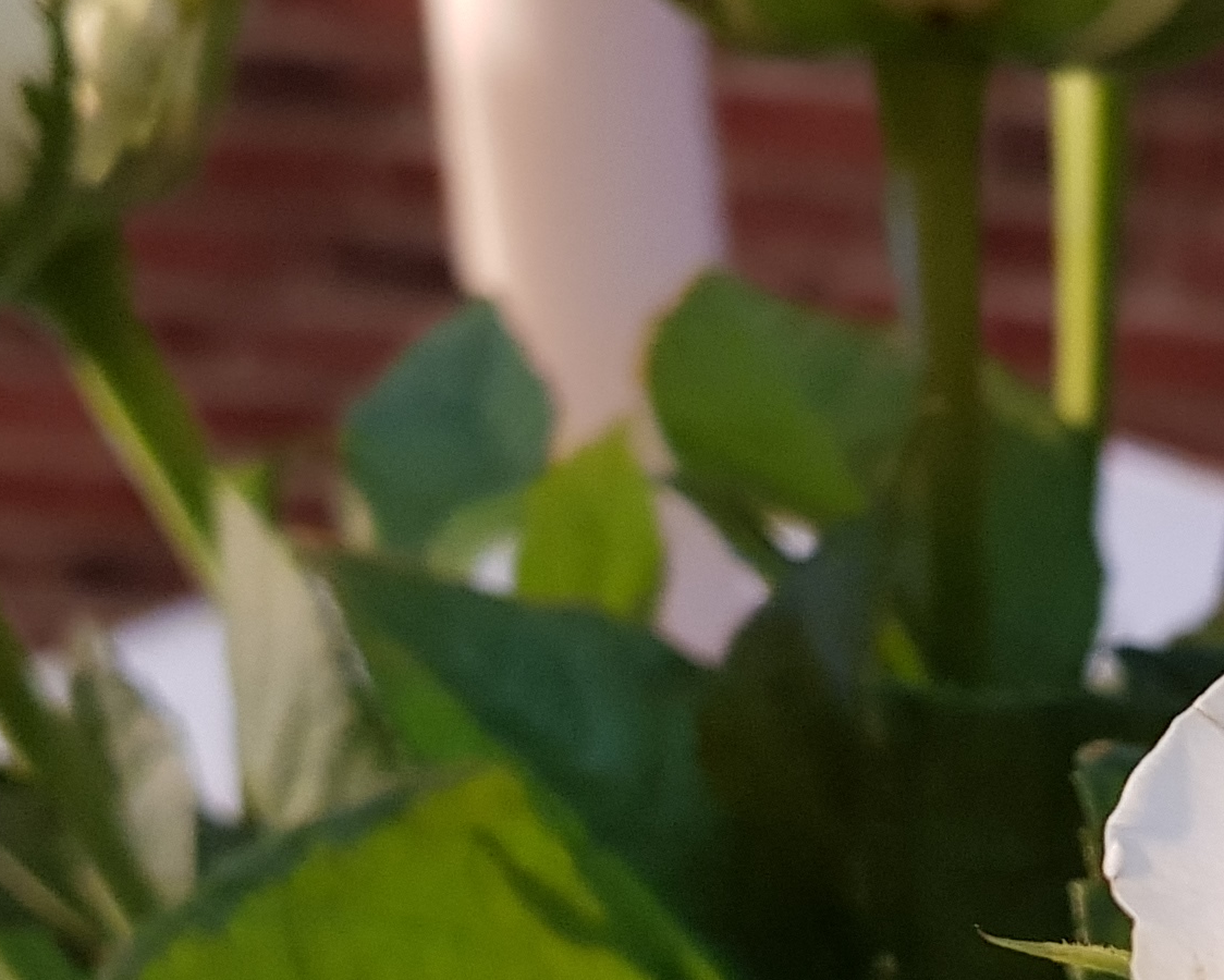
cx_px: 1417
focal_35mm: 91
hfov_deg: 19.9
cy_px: 670
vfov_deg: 16.9
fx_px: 3298
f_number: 1.7
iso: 250
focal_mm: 4.2
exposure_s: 1/33
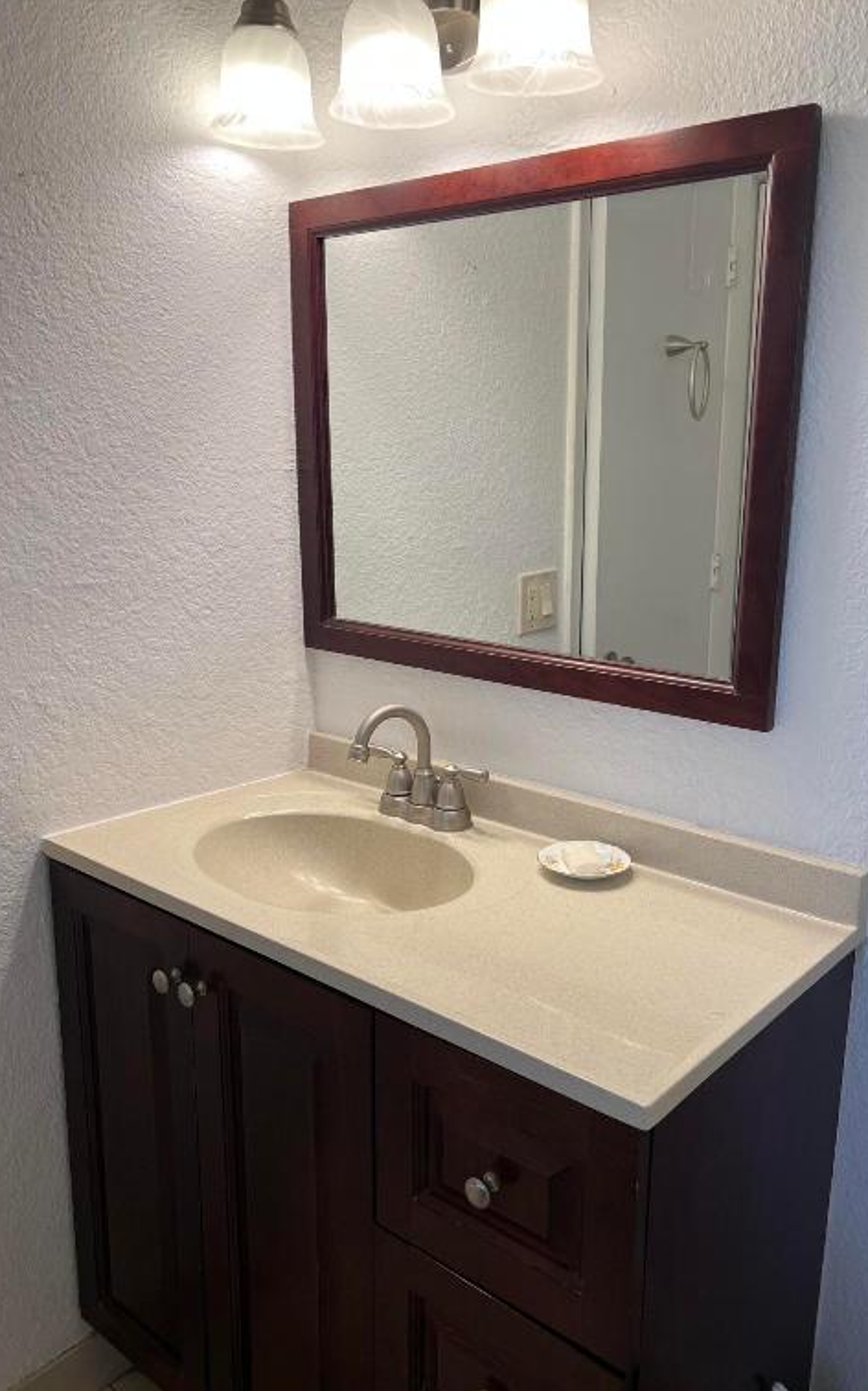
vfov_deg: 66.5
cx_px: 508
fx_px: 1061
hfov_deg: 44.3
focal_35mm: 28
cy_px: 701
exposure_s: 1/120
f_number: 1.5
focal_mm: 5.7
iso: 64
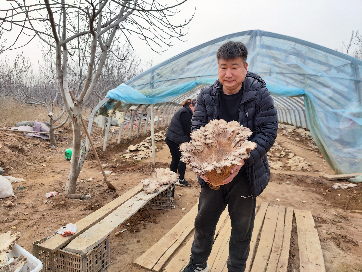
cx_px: 181
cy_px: 136
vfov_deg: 56.8
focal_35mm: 24
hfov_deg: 71.6
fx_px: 251
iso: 66
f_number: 1.9
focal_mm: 6.92
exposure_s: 1/2000
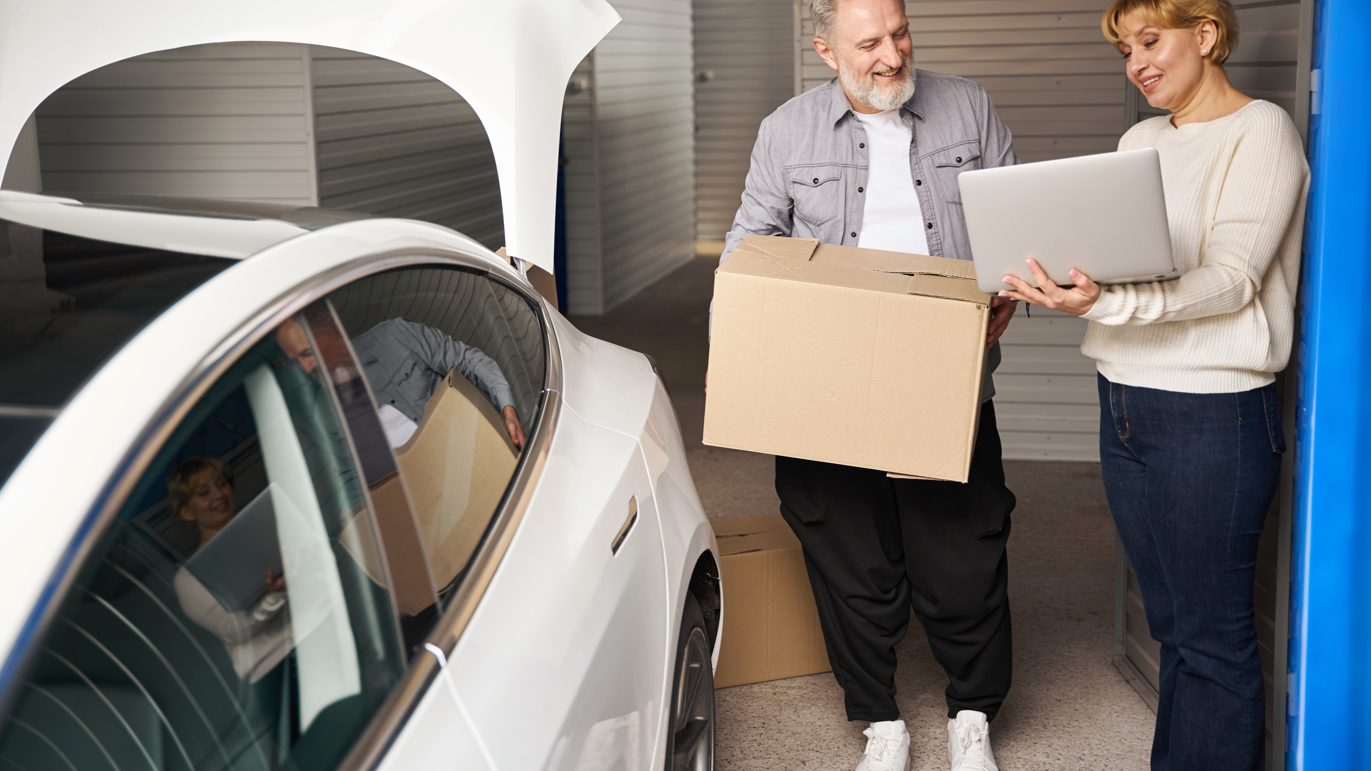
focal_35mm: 47
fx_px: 1720
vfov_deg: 25.3
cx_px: 690
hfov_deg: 43.5
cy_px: 348
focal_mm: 44.3
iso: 400
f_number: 2.8
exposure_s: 1/250
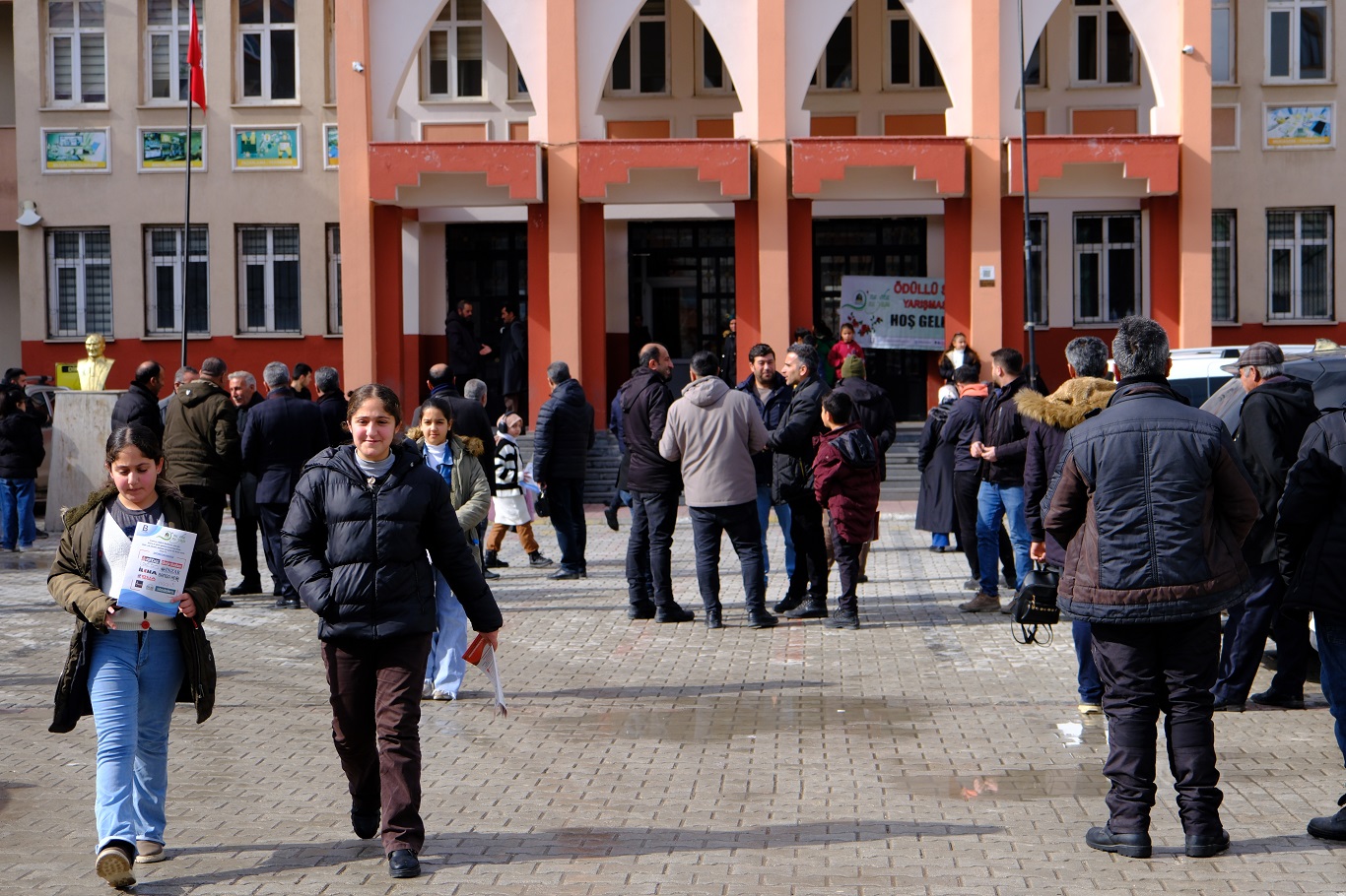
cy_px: 448
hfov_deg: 32.4
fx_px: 2317
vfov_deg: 21.9
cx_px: 673
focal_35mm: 62
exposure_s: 1/2000
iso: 320
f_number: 4
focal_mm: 41.1
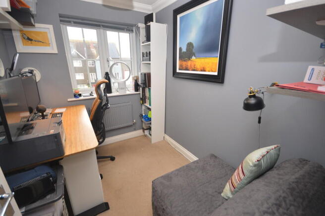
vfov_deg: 77.2
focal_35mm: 15
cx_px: 162
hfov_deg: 100.4
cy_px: 108
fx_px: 135
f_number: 4
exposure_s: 1/60
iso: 560
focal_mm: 10
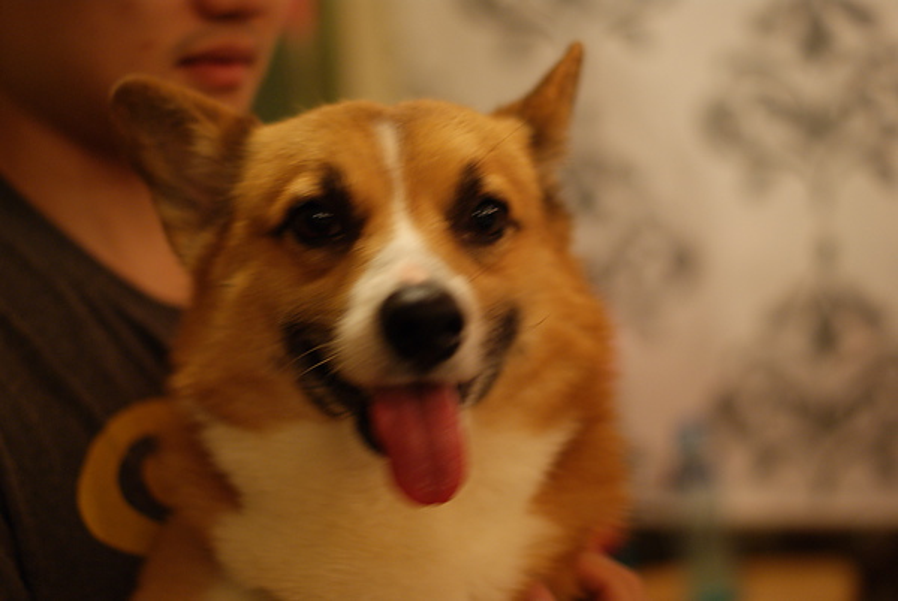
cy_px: 300
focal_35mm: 75
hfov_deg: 27.0
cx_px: 449
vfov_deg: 18.2
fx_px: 1874
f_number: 2
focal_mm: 50
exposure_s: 1/20
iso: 400
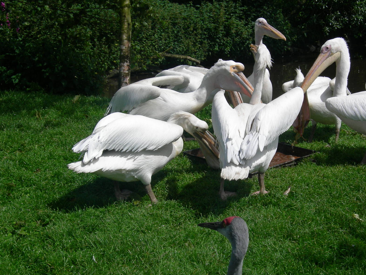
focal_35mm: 75
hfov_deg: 26.0
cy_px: 137
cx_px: 182
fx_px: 793
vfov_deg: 19.6
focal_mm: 15.5
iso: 64
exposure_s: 1/906
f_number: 4.8
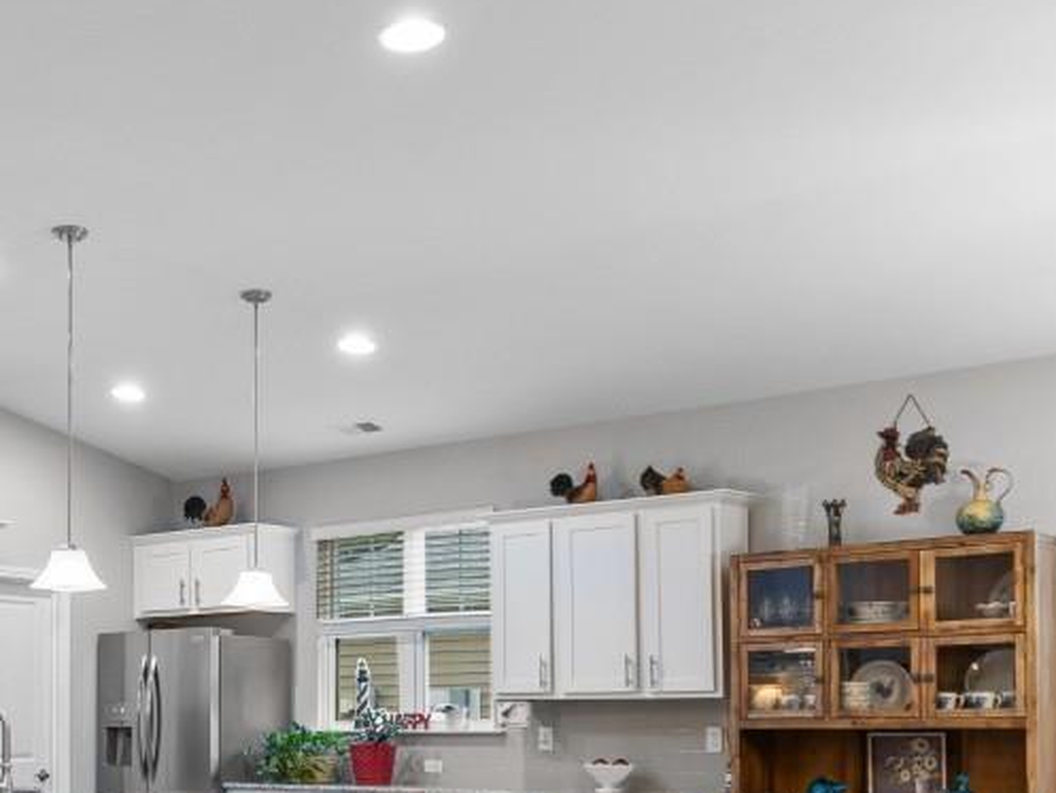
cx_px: 208
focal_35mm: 47
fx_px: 1434
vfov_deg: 29.6
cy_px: 712
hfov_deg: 38.9
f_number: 4.5
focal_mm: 10
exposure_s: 1/2
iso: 100
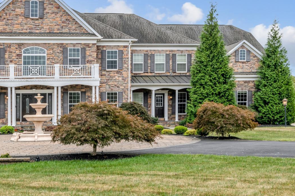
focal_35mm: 55
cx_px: 107
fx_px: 451
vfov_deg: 24.5
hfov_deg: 36.0
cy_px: 61
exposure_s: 1/250
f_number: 8
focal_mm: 28
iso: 200
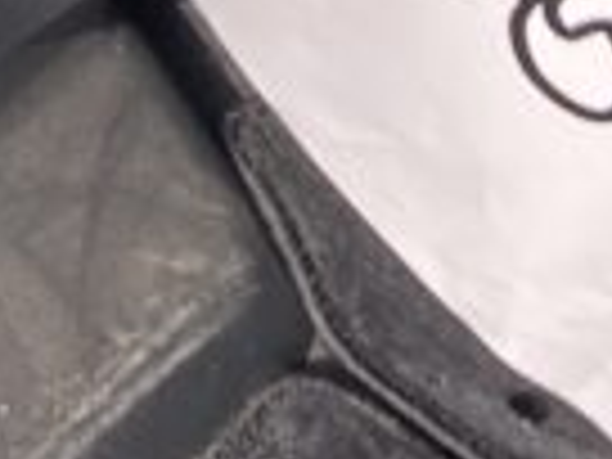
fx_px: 3925
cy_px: -1084
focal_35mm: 222
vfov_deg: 6.0
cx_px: -117
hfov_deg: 8.8
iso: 32
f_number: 1.8
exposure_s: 1/292
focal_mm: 3.99
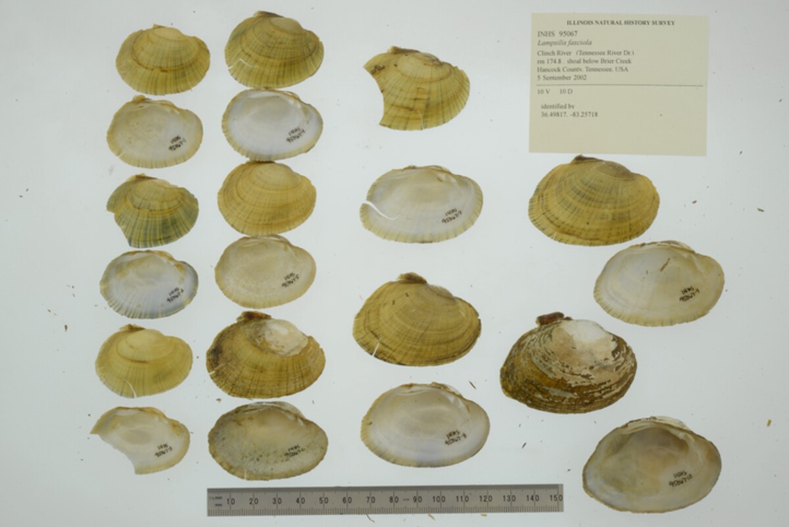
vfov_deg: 22.6
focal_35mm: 60
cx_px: 394
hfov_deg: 33.4
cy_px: 264
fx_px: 1315
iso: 100
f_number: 32
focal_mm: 60
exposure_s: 1/13
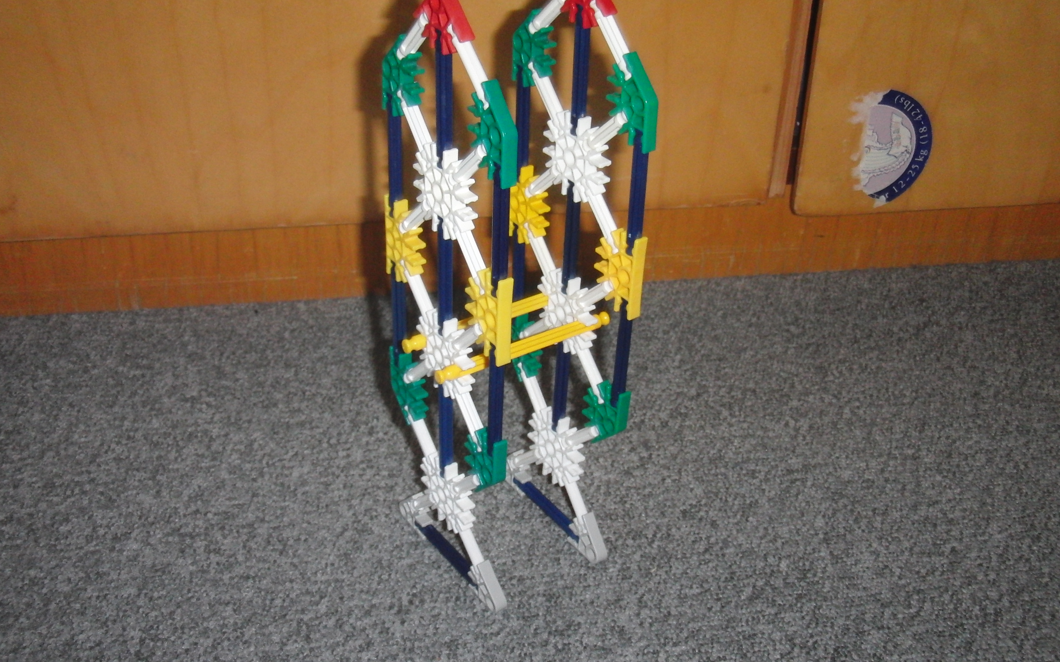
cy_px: 314
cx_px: 524
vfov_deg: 31.2
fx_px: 1184
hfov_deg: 48.2
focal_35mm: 41
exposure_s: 1/40
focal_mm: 6.66
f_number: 3.9
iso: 250
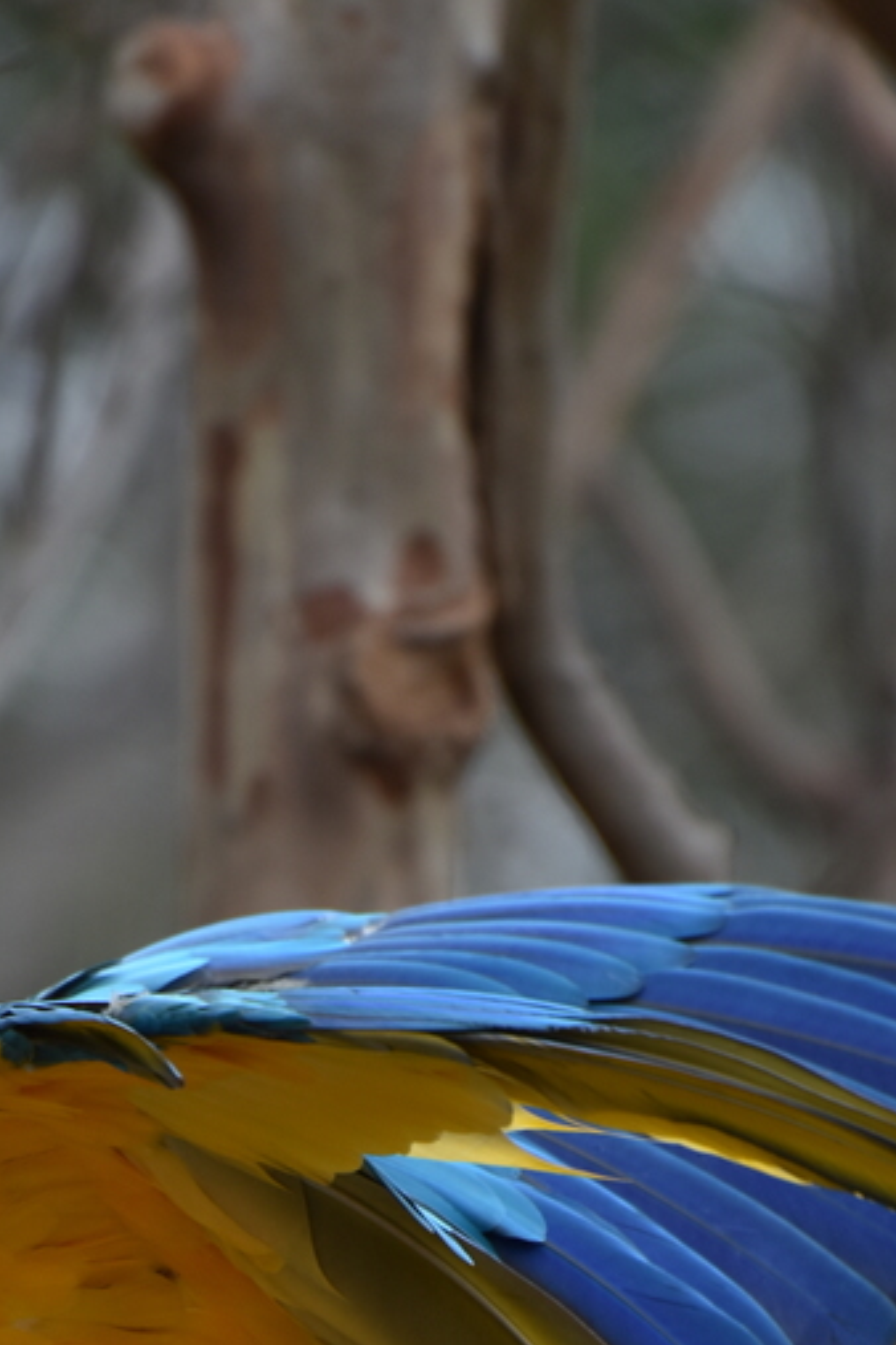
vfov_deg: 2.7
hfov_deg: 1.8
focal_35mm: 758
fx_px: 28296
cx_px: 167
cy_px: 1377
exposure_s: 1/640
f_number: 5.6
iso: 450
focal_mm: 300
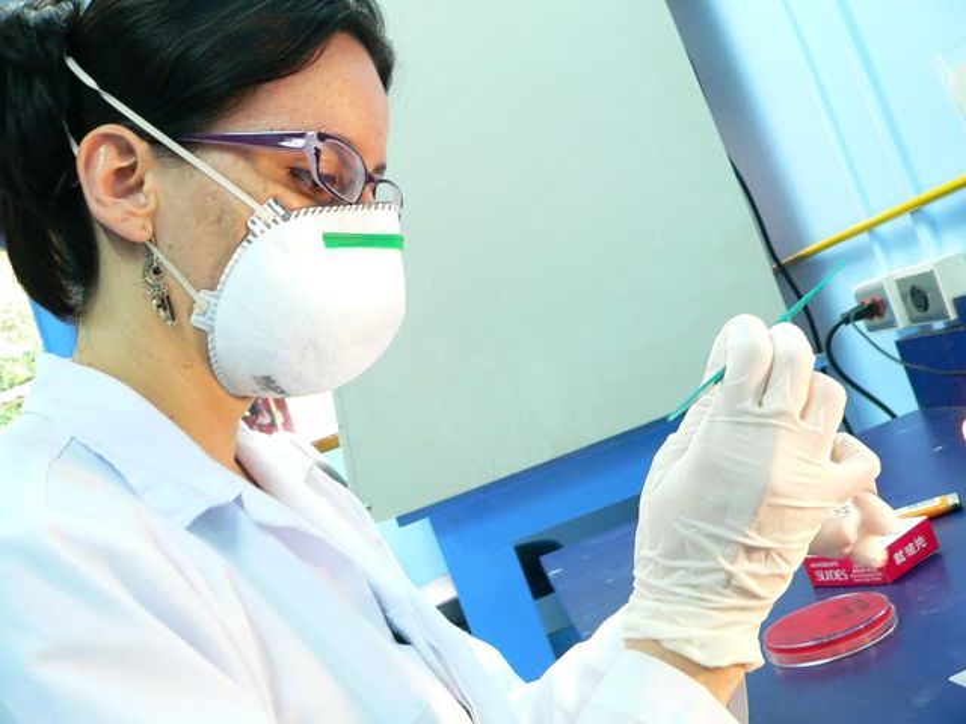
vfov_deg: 39.7
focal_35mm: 36
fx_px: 1005
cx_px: 483
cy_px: 362
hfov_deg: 51.4
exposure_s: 1/15
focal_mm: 6
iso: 200
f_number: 2.8
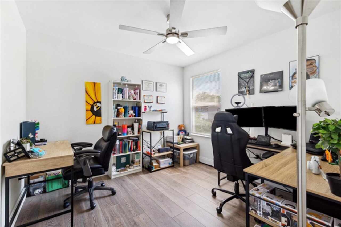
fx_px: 142
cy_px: 114
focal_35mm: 15
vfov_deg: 77.3
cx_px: 170
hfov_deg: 100.4
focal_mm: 15
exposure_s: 1/100
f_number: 8
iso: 400
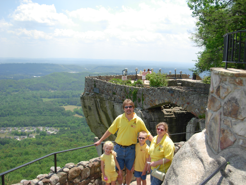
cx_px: 123
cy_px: 92
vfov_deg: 37.7
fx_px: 270
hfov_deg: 49.0
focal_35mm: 38
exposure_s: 1/836
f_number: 2.9
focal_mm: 6.3
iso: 79
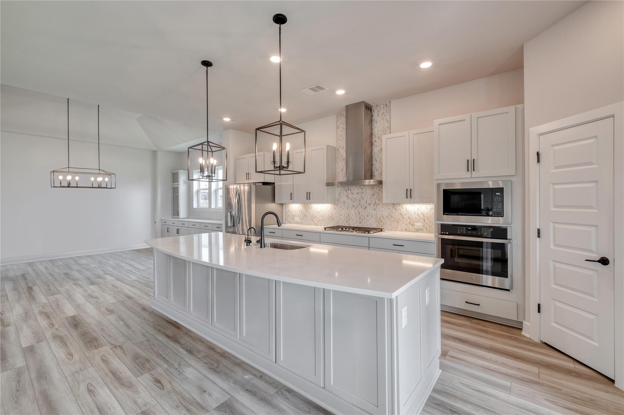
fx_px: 260
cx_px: 312
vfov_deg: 77.3
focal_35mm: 15
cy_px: 208
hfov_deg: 100.4
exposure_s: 1/7
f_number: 8
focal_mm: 10
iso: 400
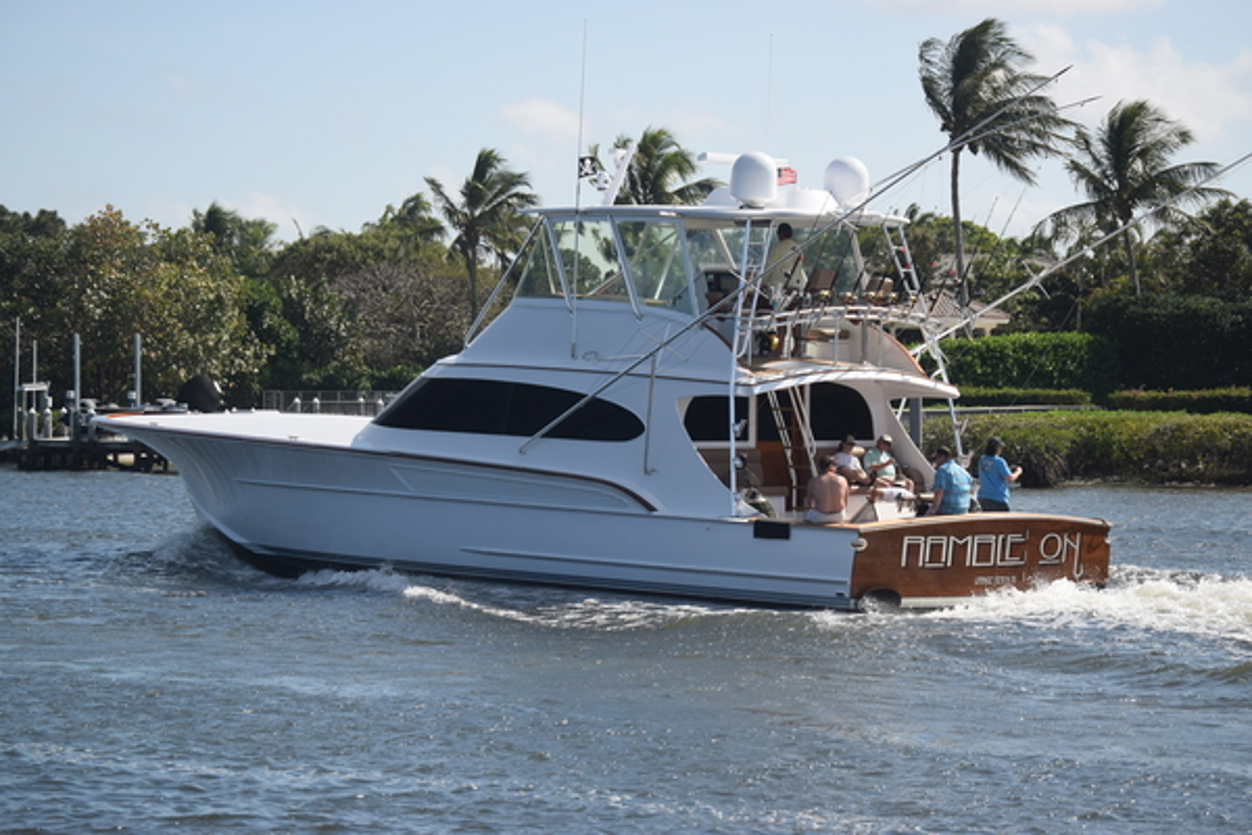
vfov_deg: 11.7
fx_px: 4069
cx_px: 626
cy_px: 418
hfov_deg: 17.5
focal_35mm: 117
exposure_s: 1/640
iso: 200
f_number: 6.3
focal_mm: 78
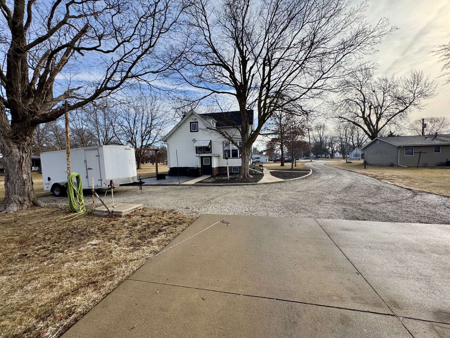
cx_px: 225
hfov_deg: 102.1
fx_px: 182
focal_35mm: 14
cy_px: 169
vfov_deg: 85.7
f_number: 2.2
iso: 50
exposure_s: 1/956
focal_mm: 2.22
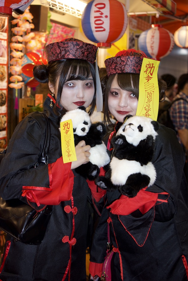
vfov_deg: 38.2
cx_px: 94
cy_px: 140
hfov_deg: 26.0
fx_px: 407
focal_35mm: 52
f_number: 2.8
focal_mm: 35
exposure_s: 1/60
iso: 200
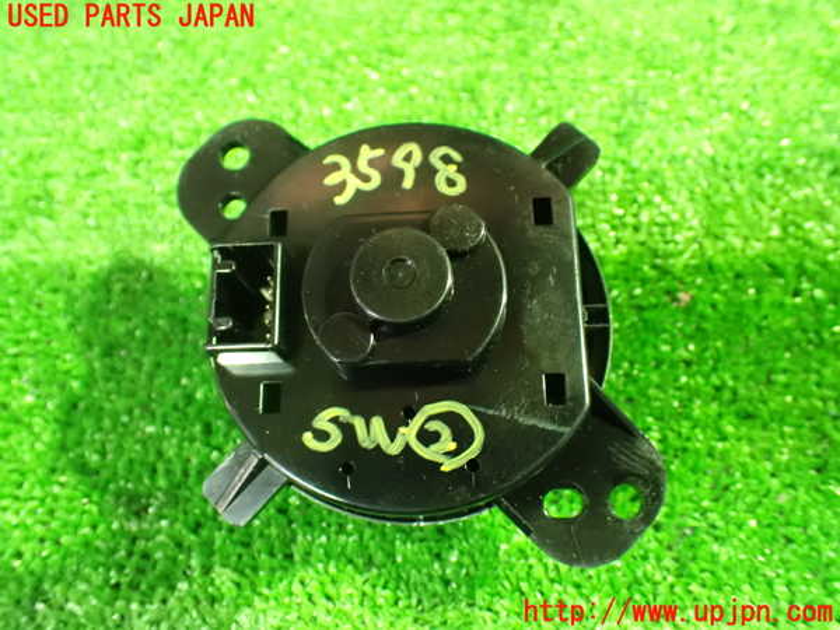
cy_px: 315
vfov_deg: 46.8
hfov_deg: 60.0
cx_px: 420
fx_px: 728
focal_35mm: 30
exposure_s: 1/25
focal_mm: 5.4
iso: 1600
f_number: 2.3
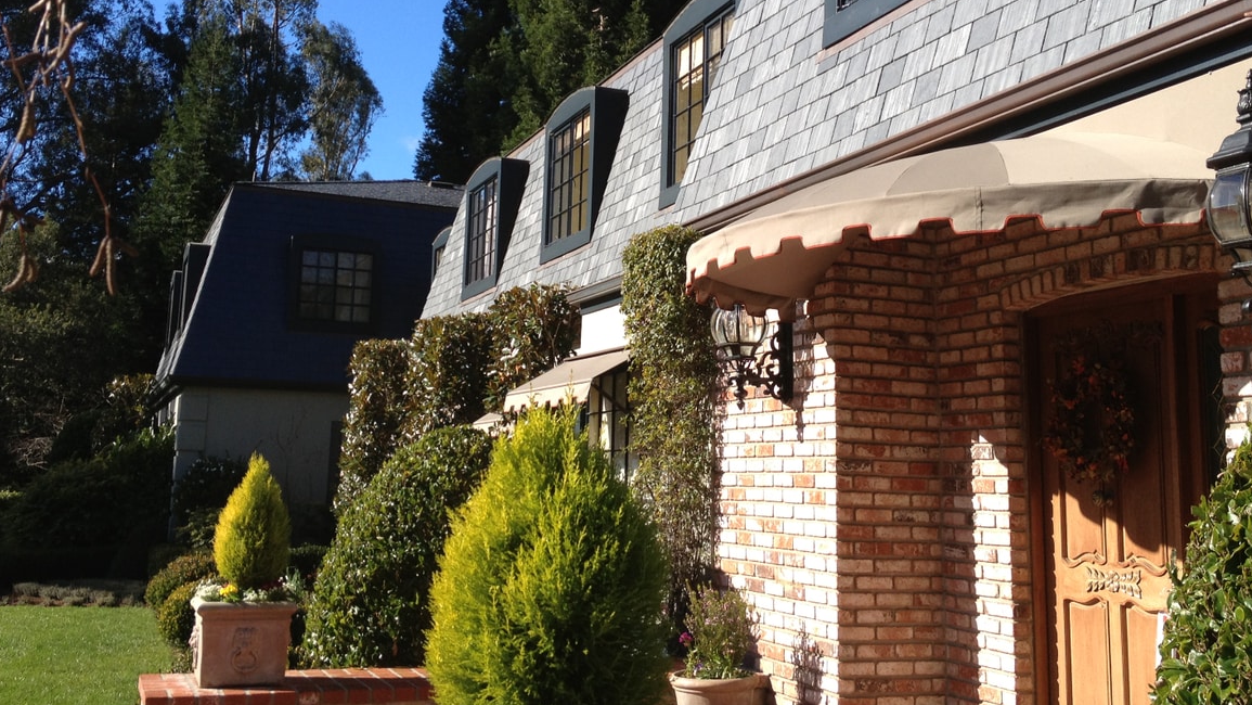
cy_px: 252
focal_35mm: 44
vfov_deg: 27.0
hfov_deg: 46.4
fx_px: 1461
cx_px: 636
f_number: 2.4
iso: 50
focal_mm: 4.28
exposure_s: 1/876
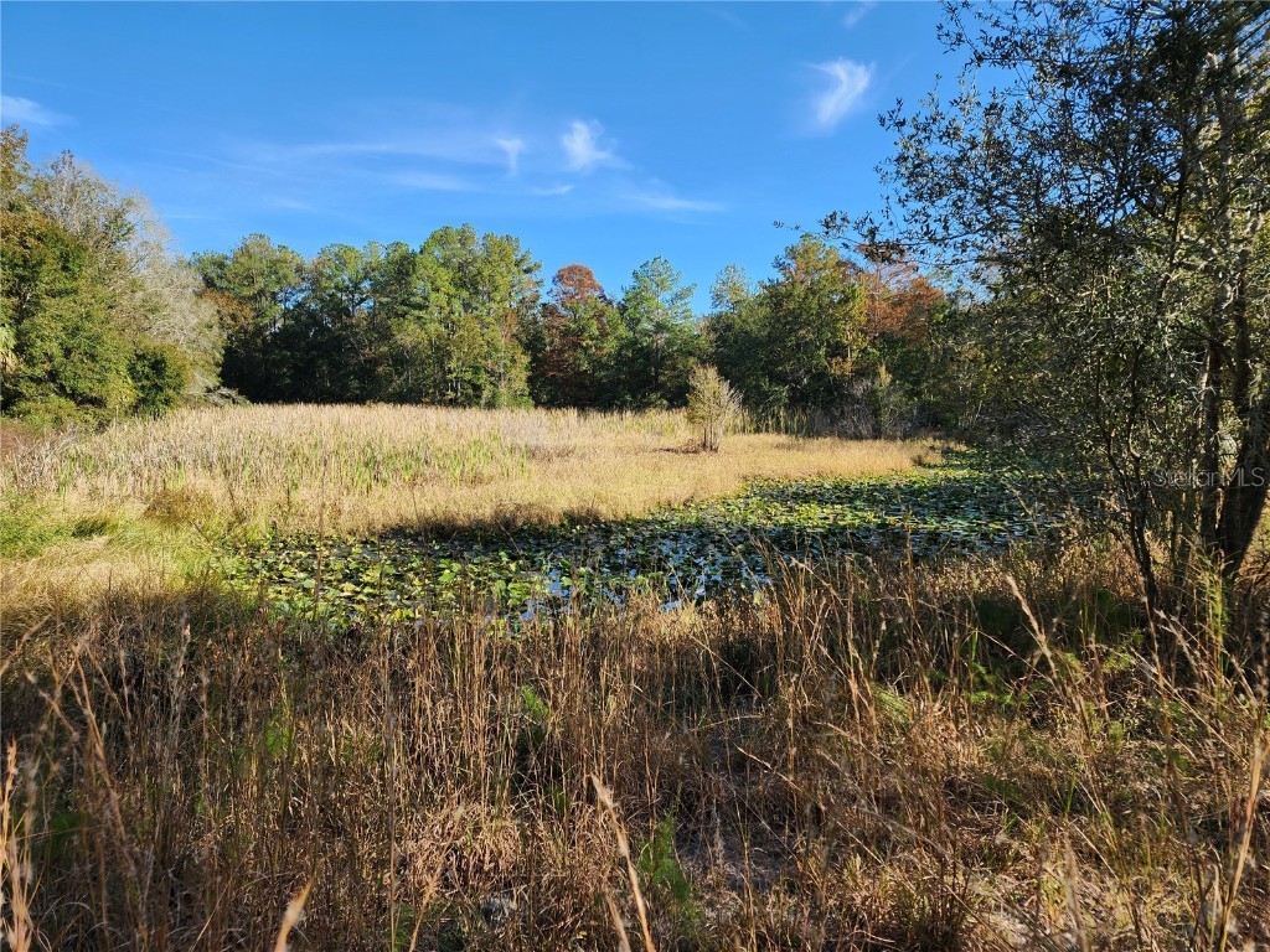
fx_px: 844
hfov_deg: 73.9
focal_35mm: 23
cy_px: 476
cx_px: 635
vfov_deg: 58.9
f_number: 1.8
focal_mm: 6.4
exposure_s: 1/470
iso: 12
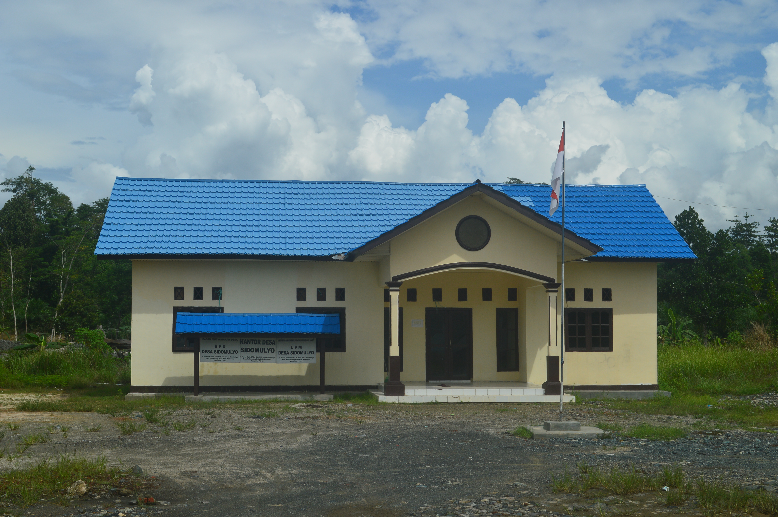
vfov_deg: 25.0
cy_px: 258
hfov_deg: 36.9
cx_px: 389
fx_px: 1166
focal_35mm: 54
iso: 140
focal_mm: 36
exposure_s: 1/500
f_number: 11
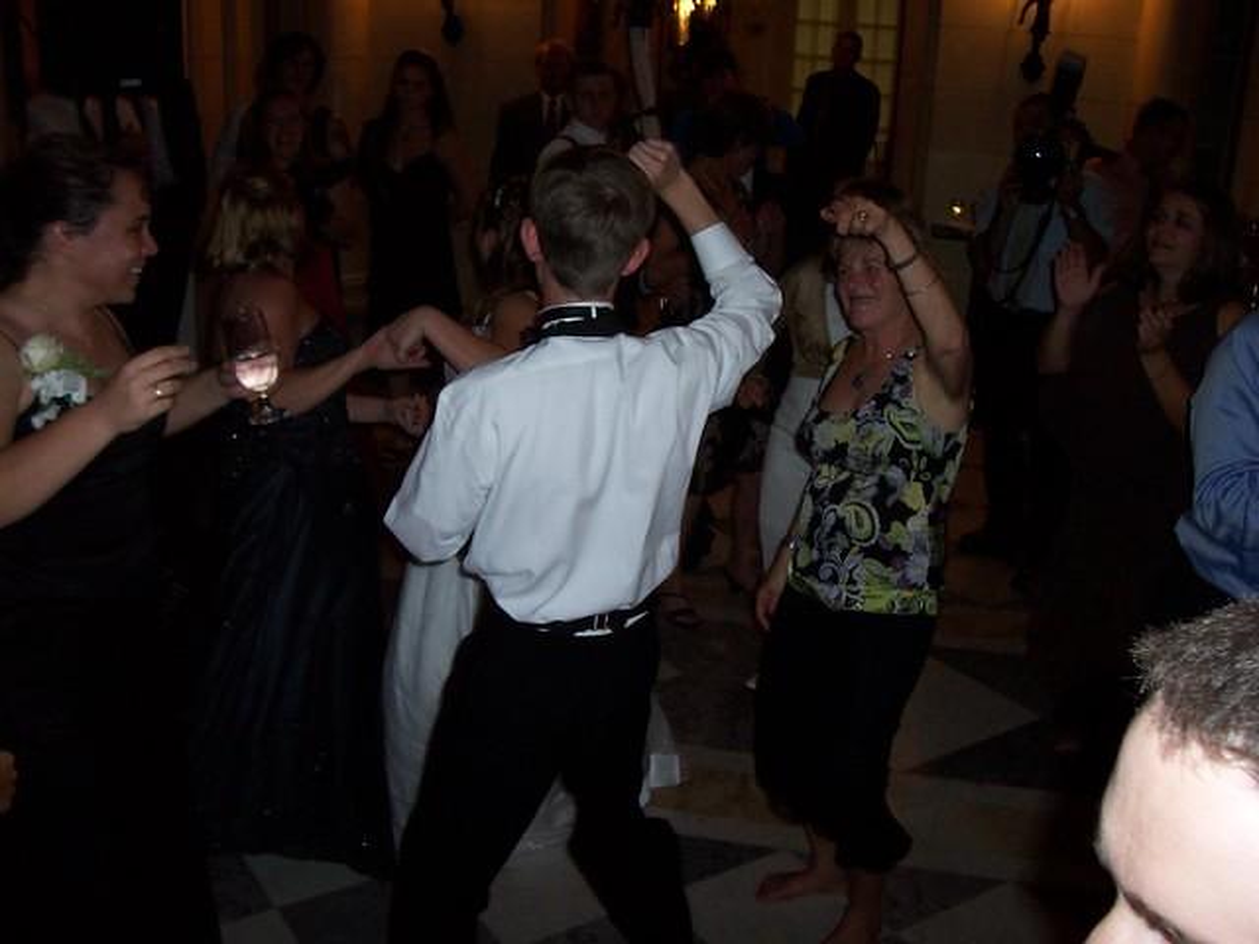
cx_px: 630
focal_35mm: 37
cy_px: 472
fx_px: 1346
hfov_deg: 50.1
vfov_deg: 38.7
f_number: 2.8
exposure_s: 1/60
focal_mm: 5.6
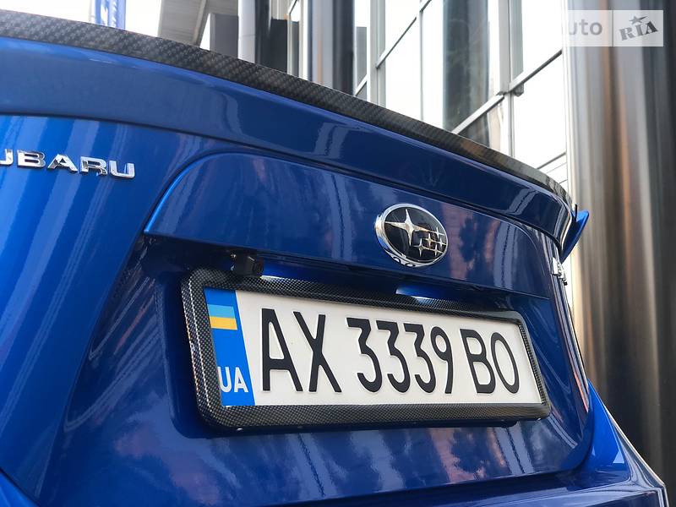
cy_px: 254
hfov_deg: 36.8
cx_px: 338
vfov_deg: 28.0
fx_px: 1015
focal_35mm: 52
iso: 64
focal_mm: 6
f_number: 2.4
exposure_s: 1/50
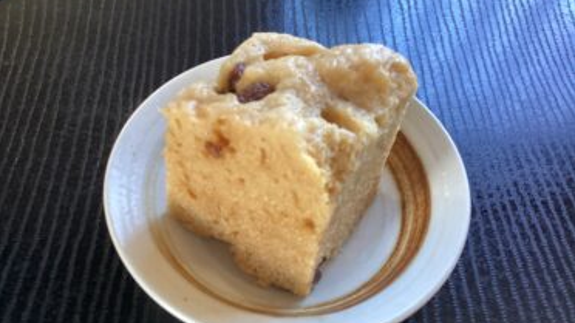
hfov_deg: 58.0
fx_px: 518
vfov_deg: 34.6
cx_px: 287
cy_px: 177
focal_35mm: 34
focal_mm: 3.3
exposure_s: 1/60
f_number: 2.4
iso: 160
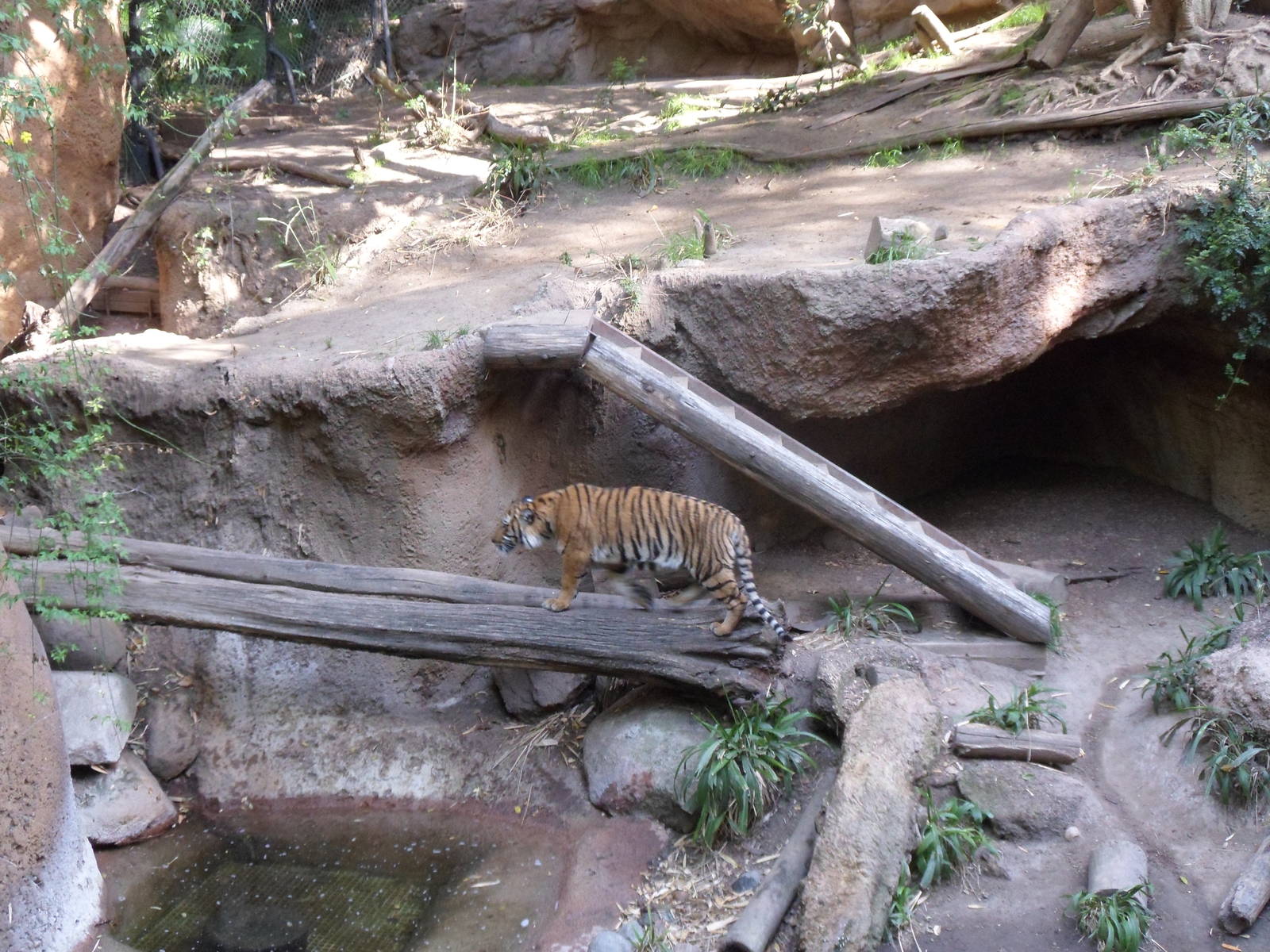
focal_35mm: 52
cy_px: 476
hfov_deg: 36.8
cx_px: 635
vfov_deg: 28.0
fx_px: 1908
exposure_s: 1/30
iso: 320
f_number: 4.3
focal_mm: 8.1
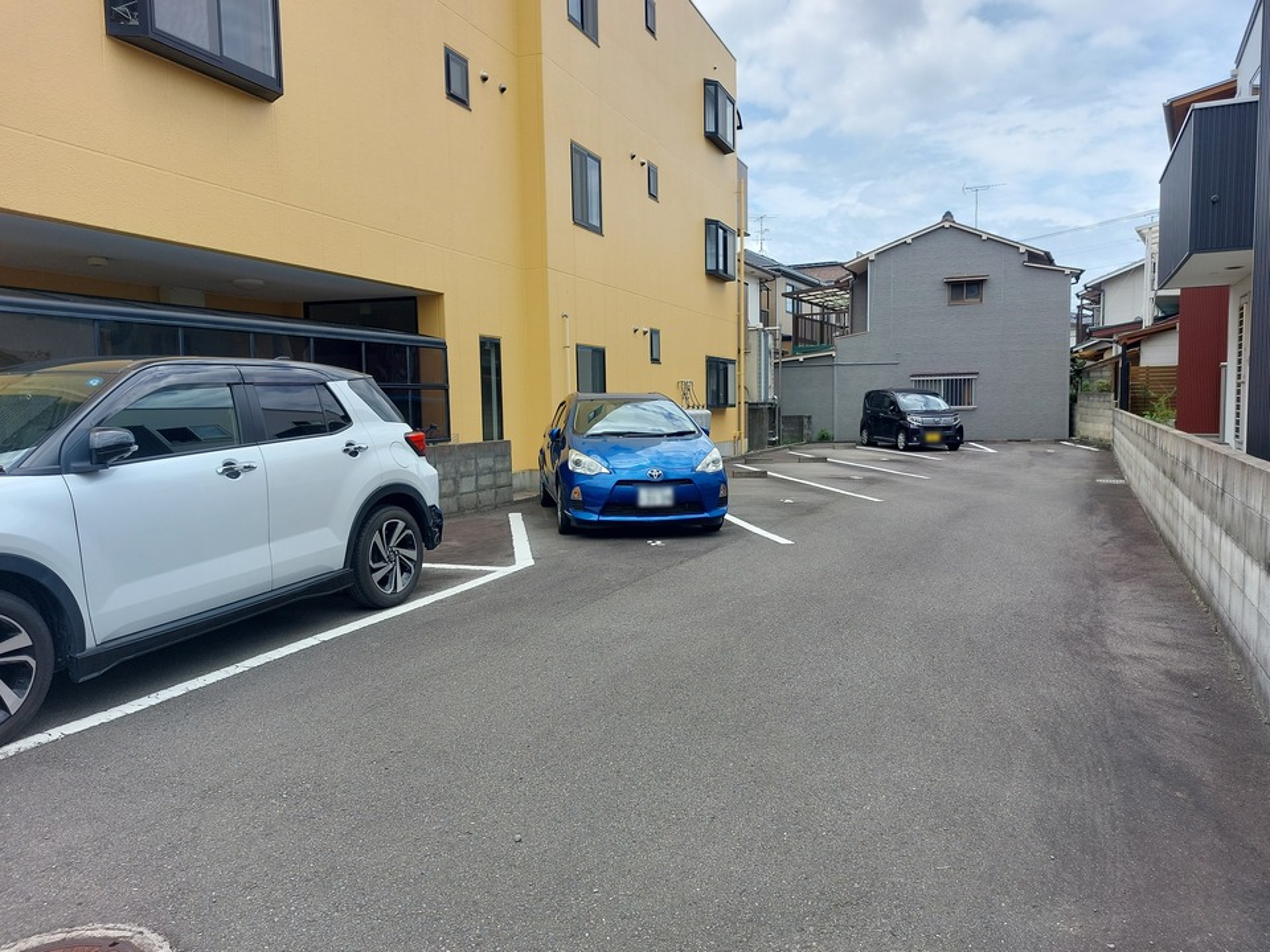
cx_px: 635
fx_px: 881
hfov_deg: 71.6
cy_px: 476
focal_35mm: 24
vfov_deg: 56.8
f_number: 1.8
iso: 25
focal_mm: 5.23
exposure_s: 1/727
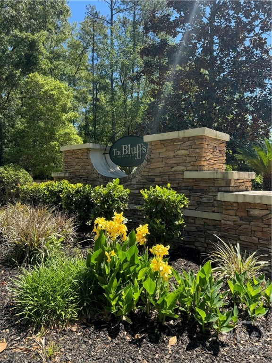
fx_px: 251
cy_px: 182
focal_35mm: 24
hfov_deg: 56.8
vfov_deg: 71.6
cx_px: 136
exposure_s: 1/938
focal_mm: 6.76
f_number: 1.78
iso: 80
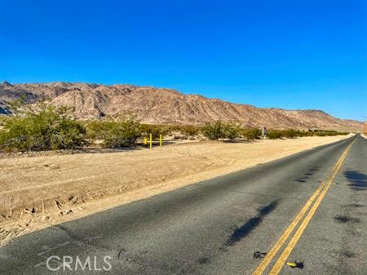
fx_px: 276
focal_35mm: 26
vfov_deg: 53.0
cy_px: 138
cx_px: 184
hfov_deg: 67.3
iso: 32
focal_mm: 4.2
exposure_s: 1/3731
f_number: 1.6
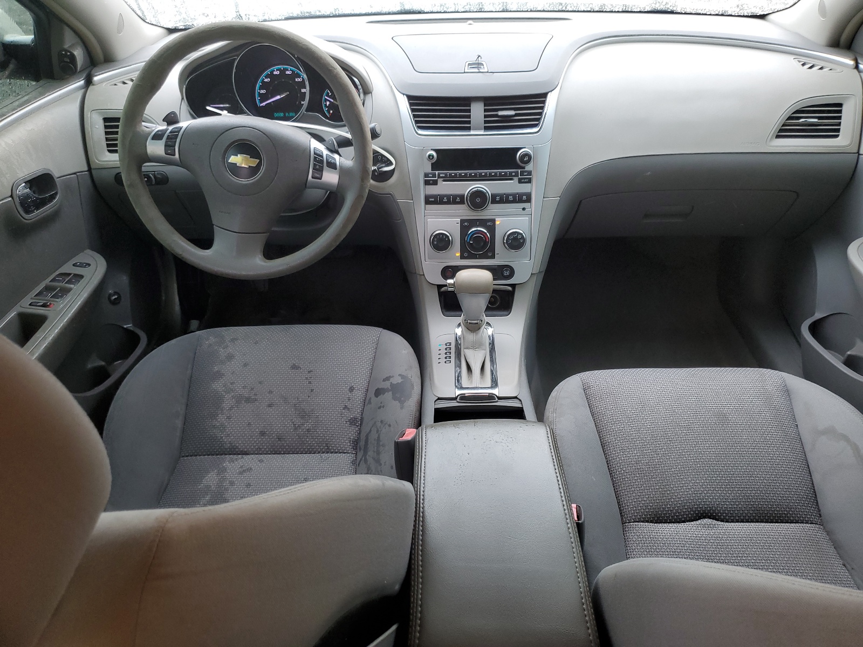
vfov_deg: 53.1
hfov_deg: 67.3
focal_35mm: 26
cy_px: 324
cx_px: 432
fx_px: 648
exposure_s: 1/60.2
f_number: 1.5
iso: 61
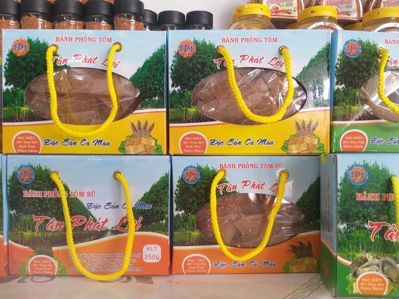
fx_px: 300
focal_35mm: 26
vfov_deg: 53.1
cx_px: 200
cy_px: 150
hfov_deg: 67.3
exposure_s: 1/50
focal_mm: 3.93
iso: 50
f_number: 1.7
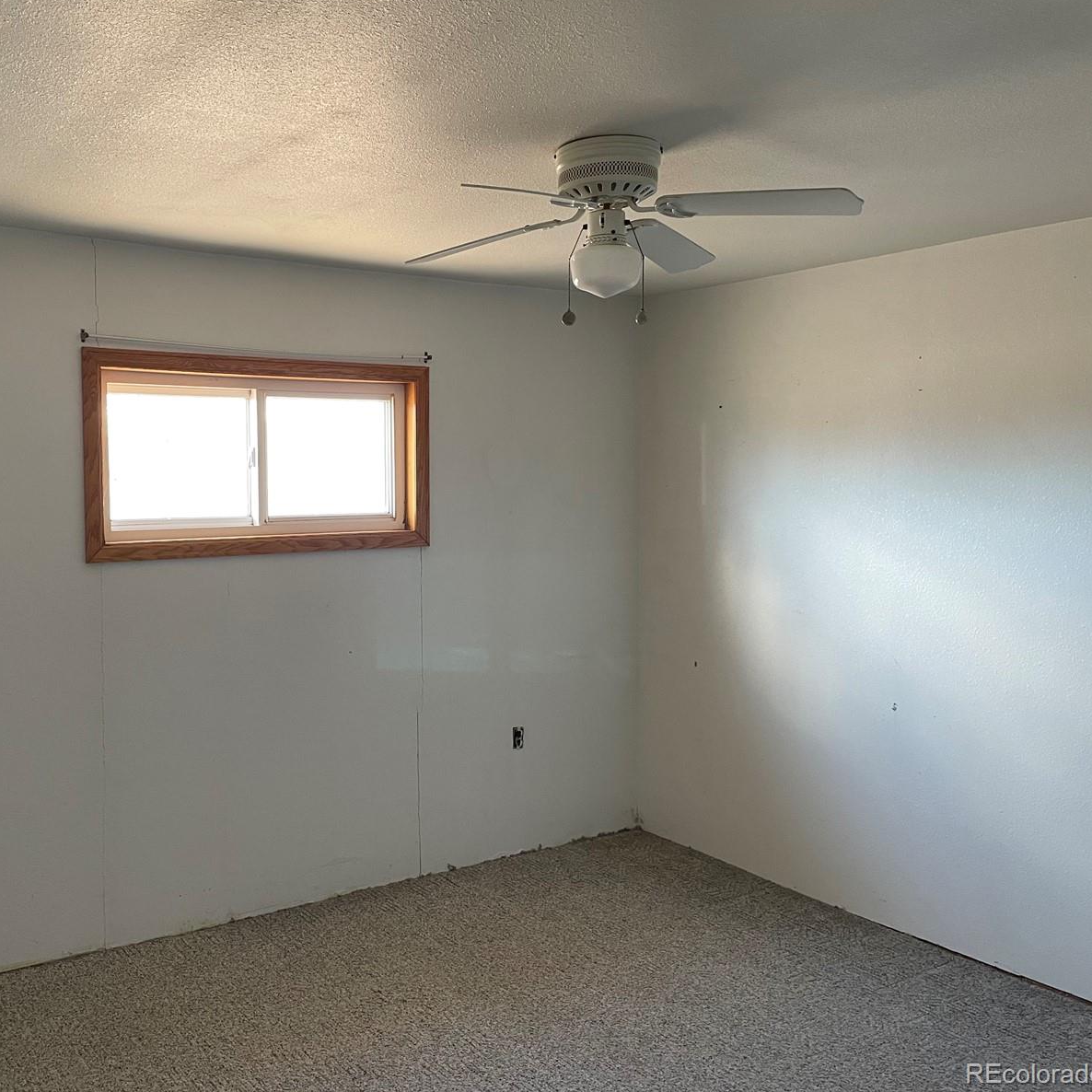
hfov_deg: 51.7
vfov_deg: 52.5
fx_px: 1106
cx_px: 378
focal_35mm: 31
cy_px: 540
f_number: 1.6
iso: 125
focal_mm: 4.2
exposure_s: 1/61
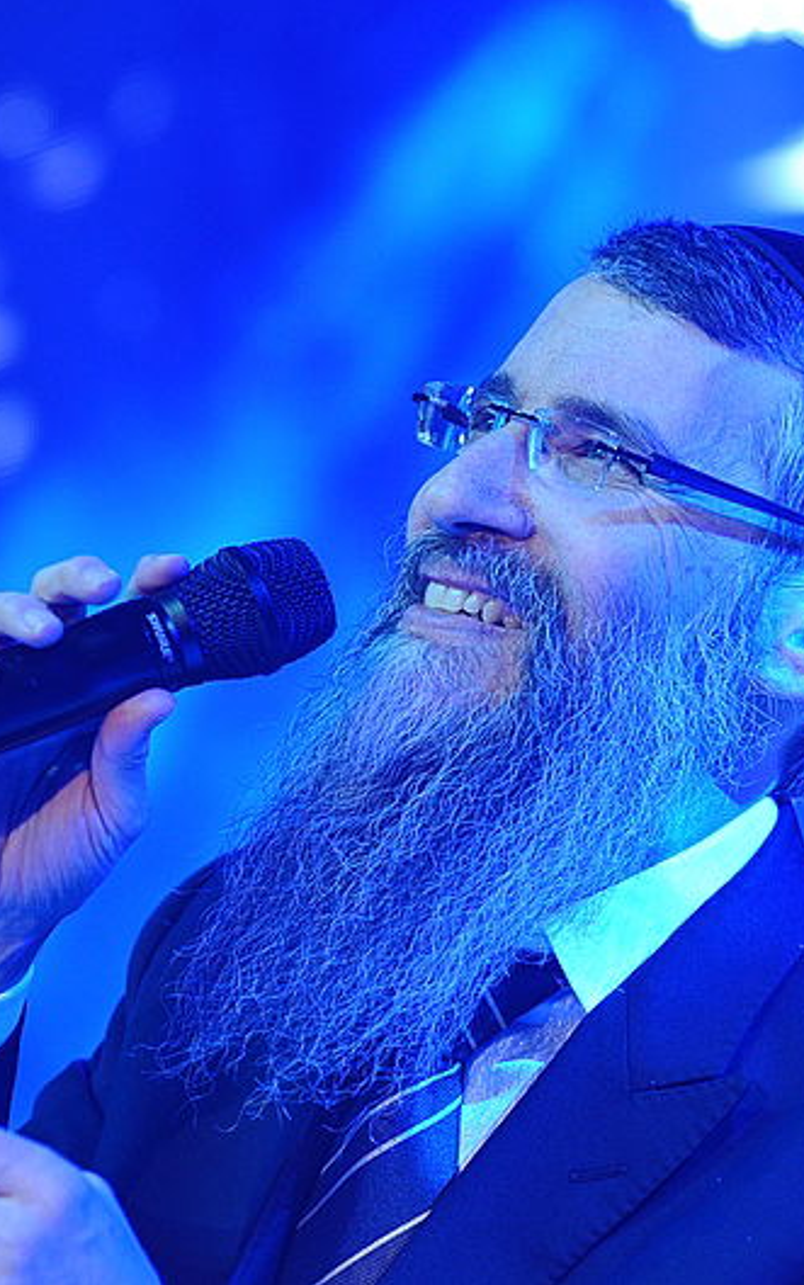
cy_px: 640
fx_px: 10789
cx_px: 452
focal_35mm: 308
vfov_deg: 6.8
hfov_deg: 4.3
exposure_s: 1/200
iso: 1600
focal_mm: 200
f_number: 5.6
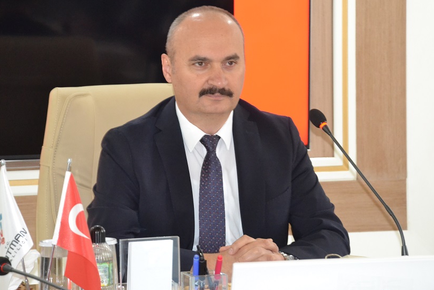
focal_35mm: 174
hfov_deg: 11.8
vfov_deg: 7.9
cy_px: 126
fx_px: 2098
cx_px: 225
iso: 3200
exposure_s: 1/60
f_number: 5.6
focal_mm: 100
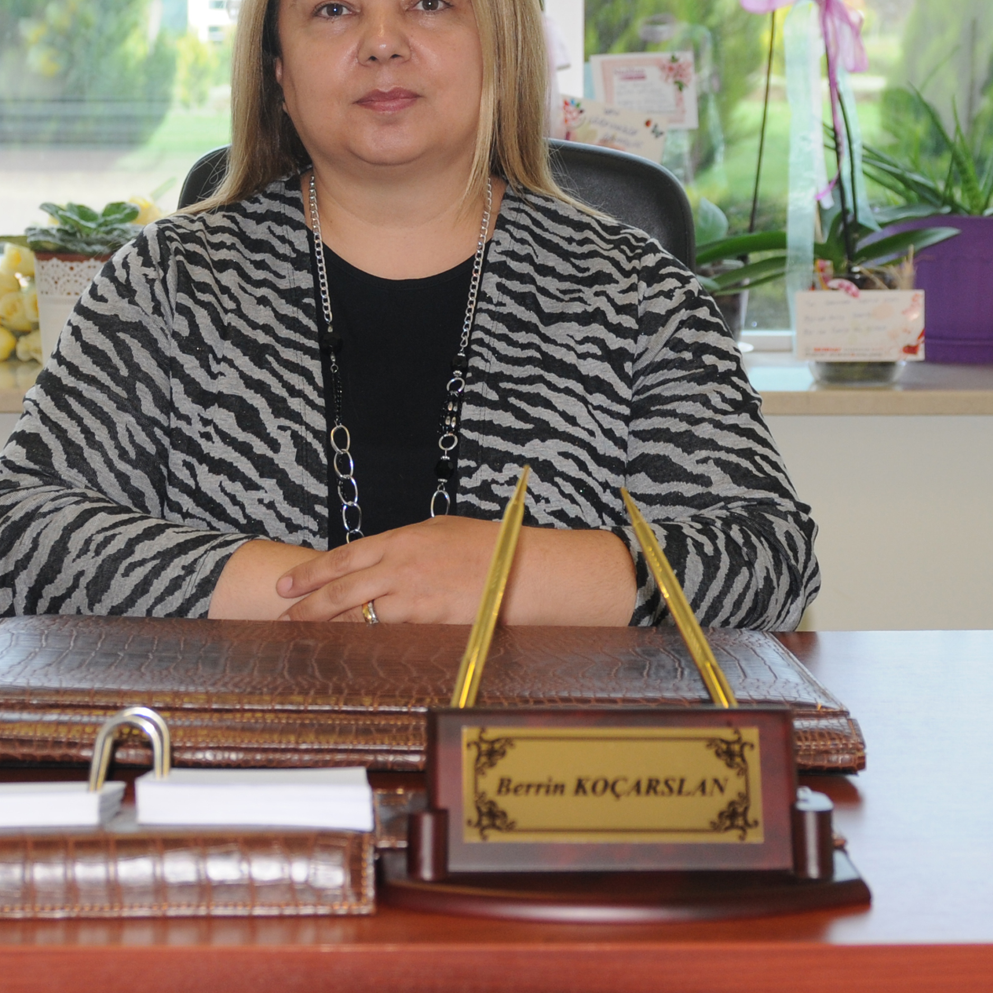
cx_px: 454
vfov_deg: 18.6
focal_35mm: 93
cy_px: 259
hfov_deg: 18.7
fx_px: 3018
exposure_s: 1/60
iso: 200
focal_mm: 32
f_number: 3.5
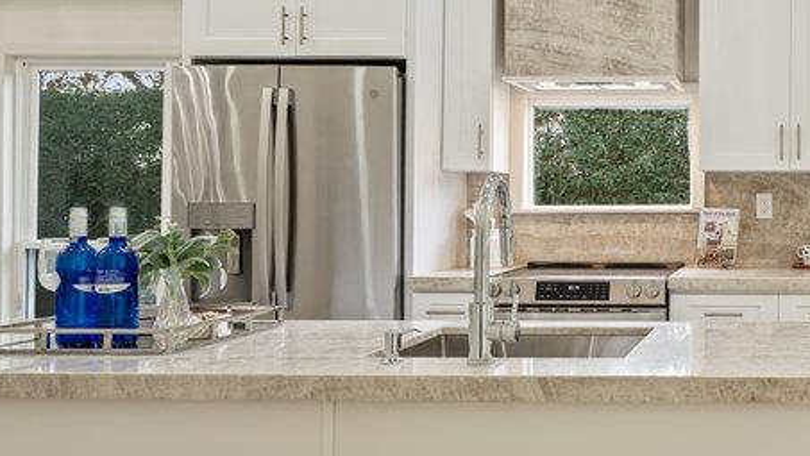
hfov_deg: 46.6
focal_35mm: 37
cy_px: 180
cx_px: 780
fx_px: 795
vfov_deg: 31.9
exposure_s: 1/10
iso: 160
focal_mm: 16
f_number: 5.6
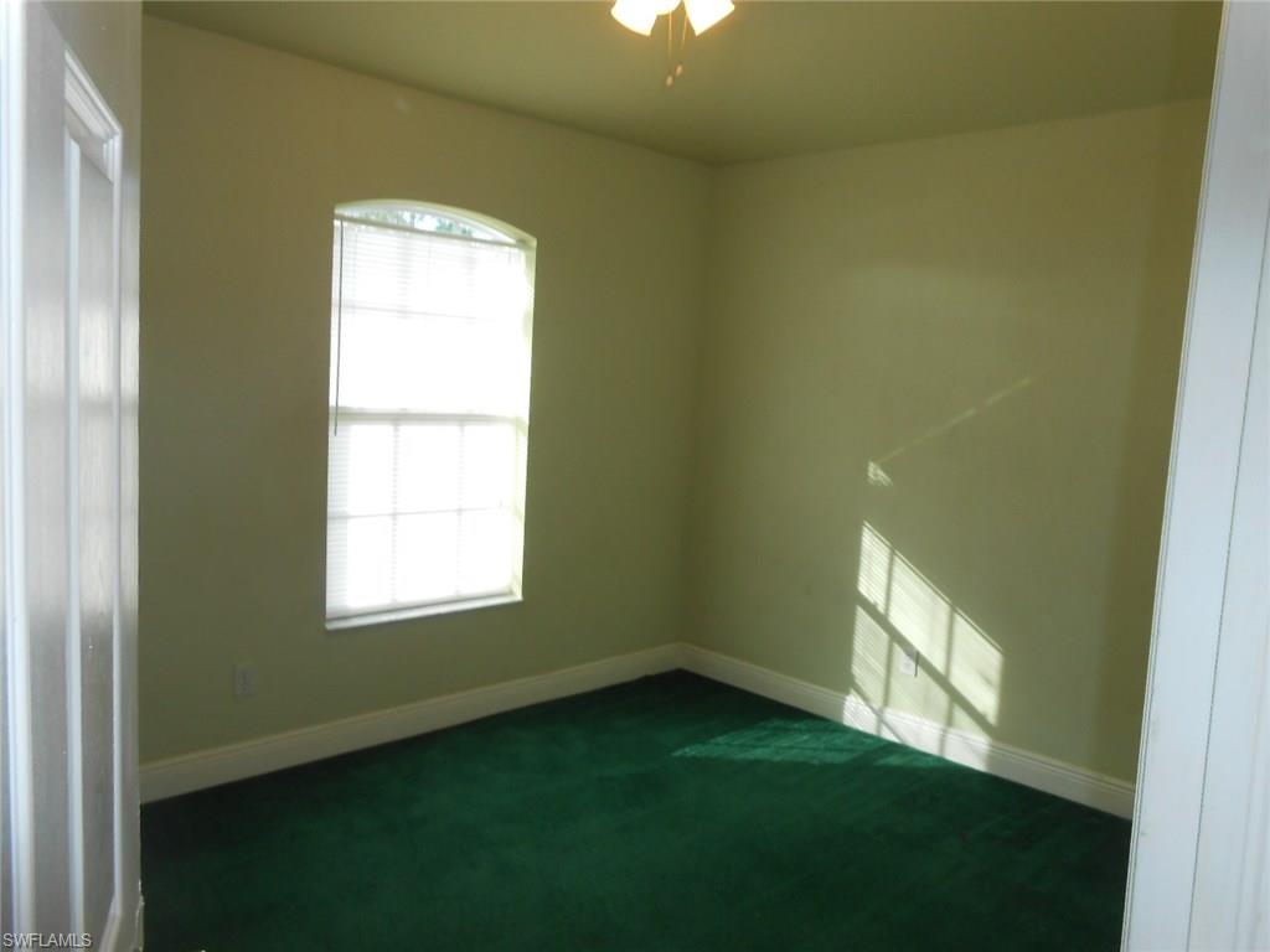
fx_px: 954
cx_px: 635
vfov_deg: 53.1
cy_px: 476
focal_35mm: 26
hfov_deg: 67.3
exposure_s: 1/30
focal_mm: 4.6
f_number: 3.5
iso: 100
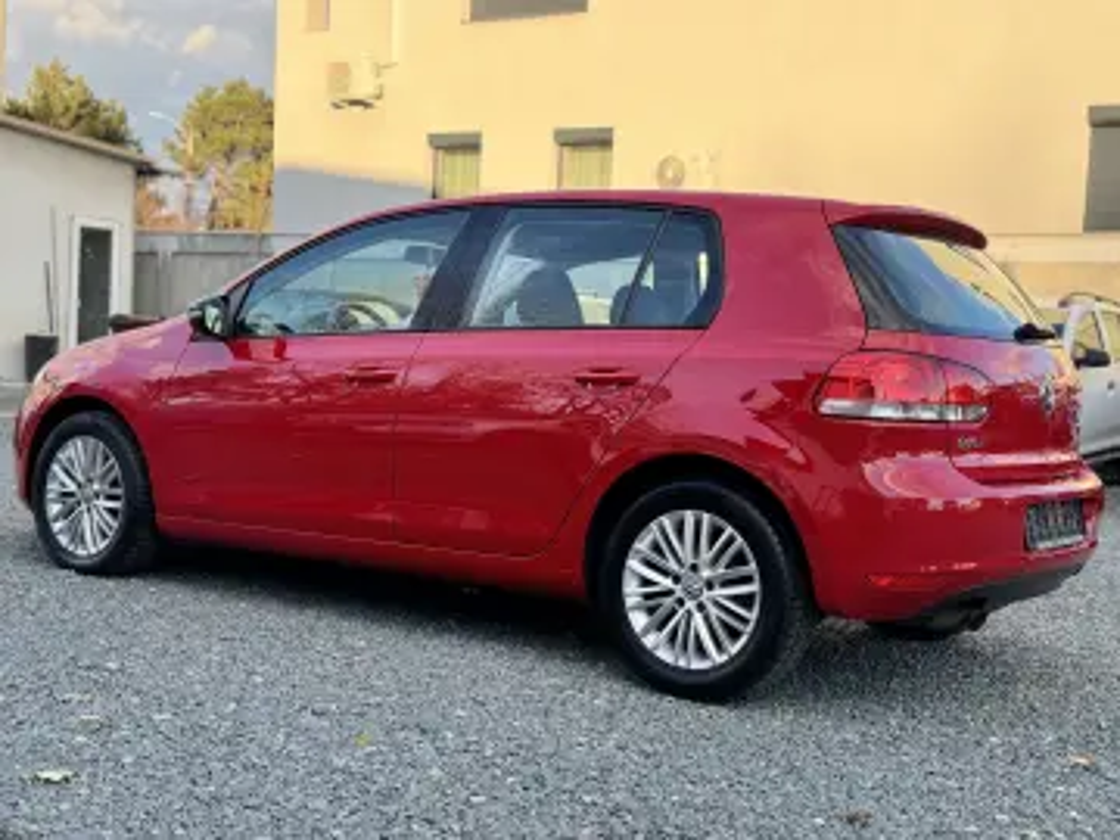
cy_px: 420
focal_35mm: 48
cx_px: 560
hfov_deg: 39.7
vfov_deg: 30.3
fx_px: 1553
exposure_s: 1/507
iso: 64
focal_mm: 6.76
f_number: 1.78
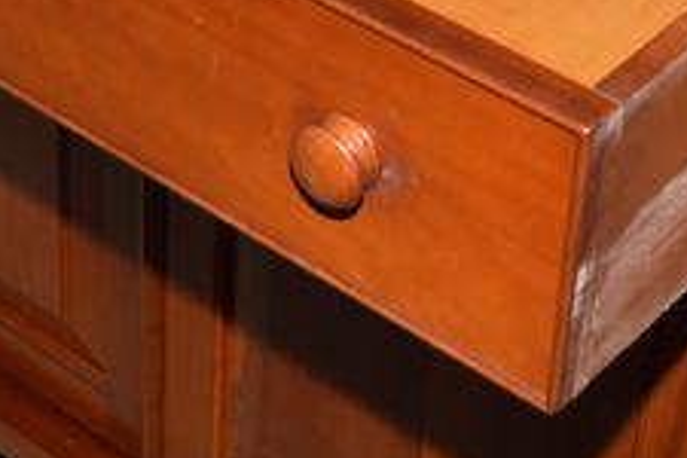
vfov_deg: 10.5
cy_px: -151
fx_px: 2442
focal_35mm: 128
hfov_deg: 15.9
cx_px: 189
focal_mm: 30
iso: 400
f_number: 5.6
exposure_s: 1/125
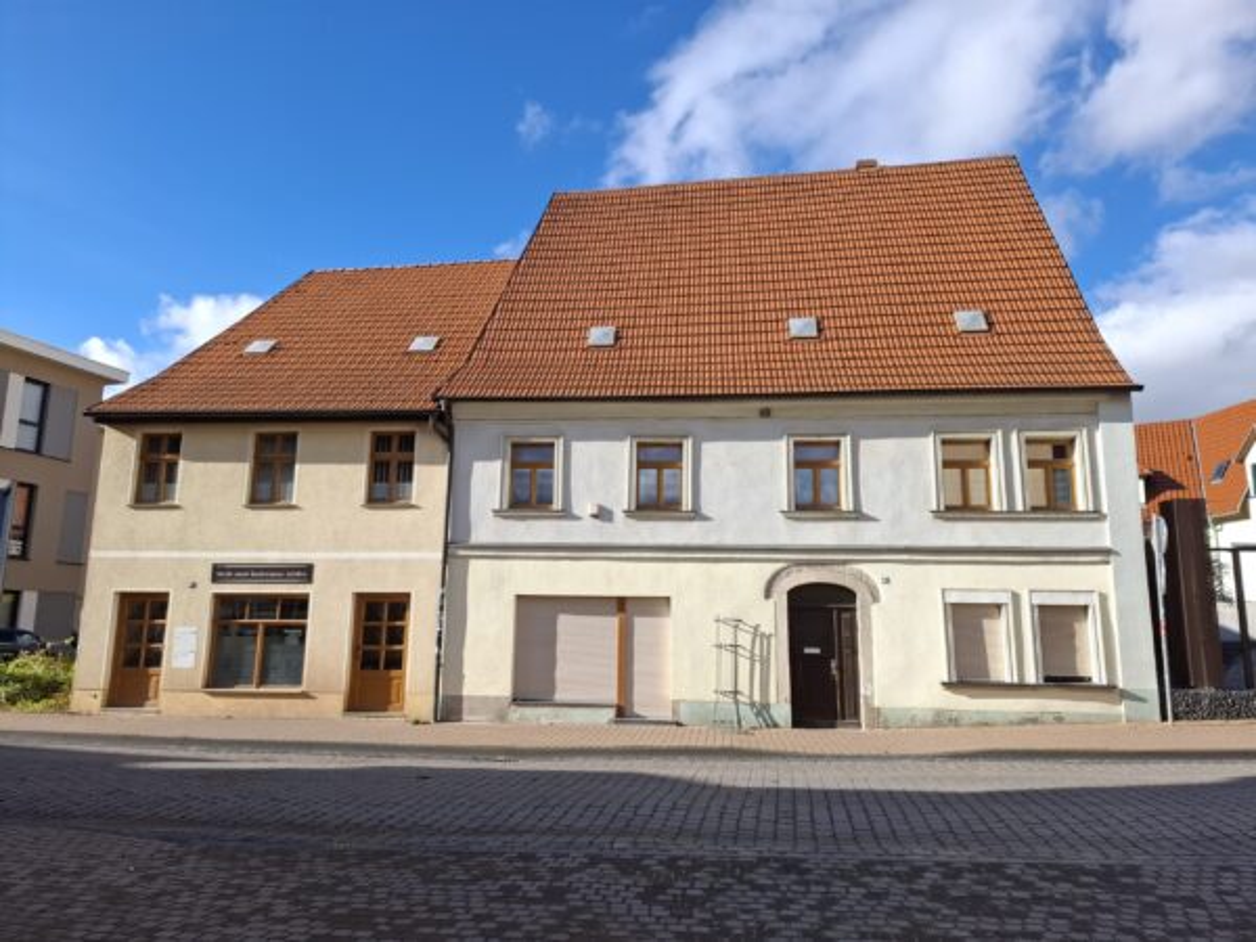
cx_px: 628
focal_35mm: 23
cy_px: 471
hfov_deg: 73.9
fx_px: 835
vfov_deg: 58.9
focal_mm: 5.54
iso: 50
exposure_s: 1/869
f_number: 1.8
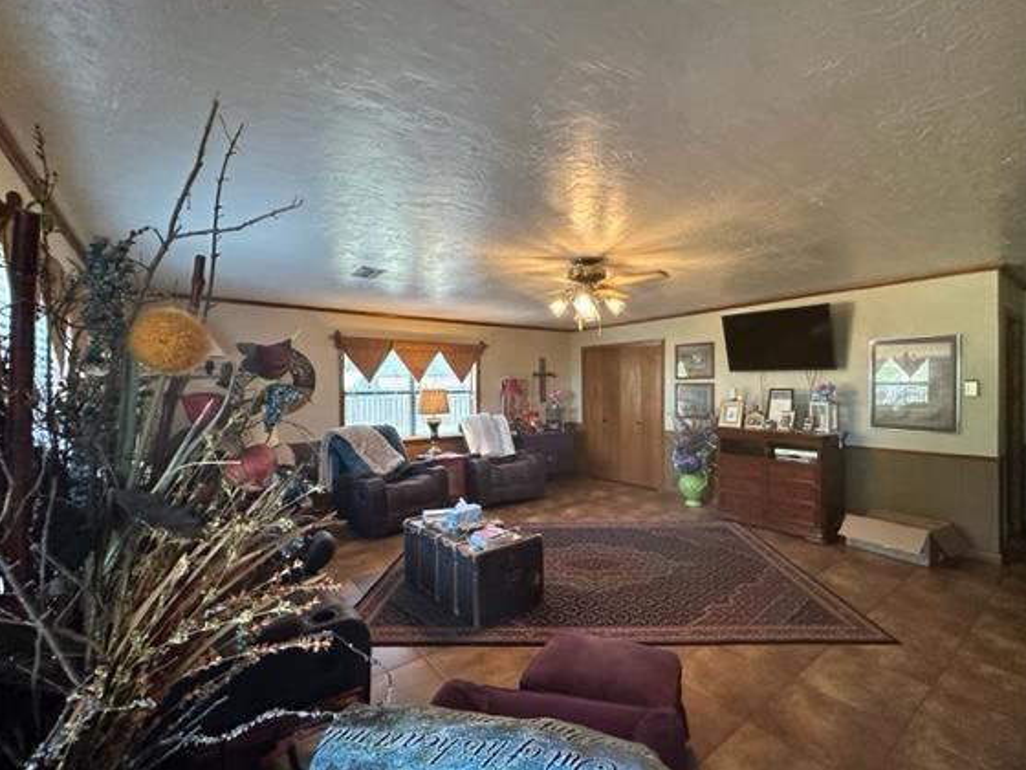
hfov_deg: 94.4
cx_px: 544
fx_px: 474
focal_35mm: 16
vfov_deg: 78.1
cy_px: 390
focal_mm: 2.22
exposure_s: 1/60
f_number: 2.2
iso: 400
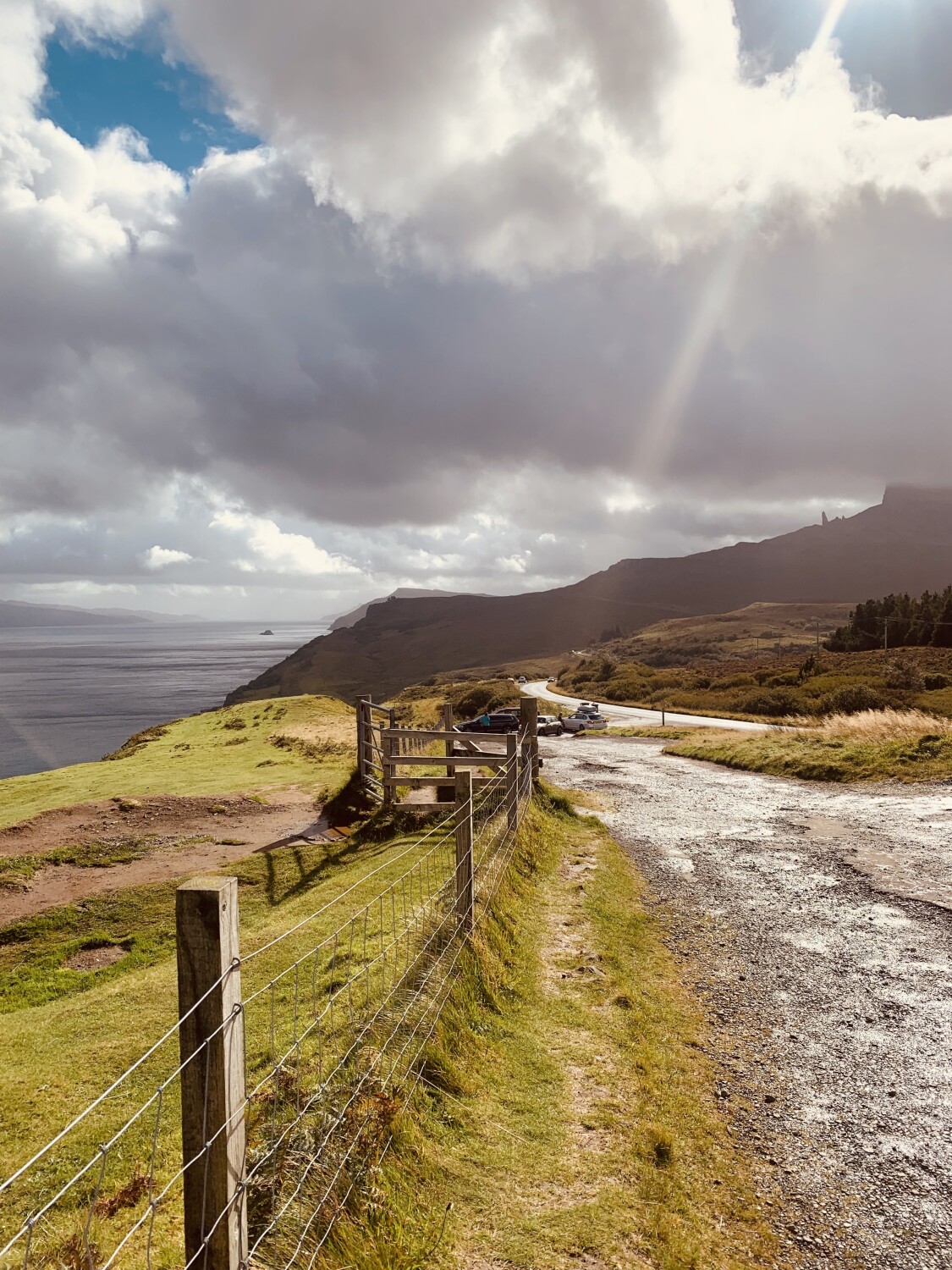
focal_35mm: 26
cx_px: 476
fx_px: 953
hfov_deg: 53.1
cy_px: 635
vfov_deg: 67.3
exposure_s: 1/4464
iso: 25
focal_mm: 4.25
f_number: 1.8
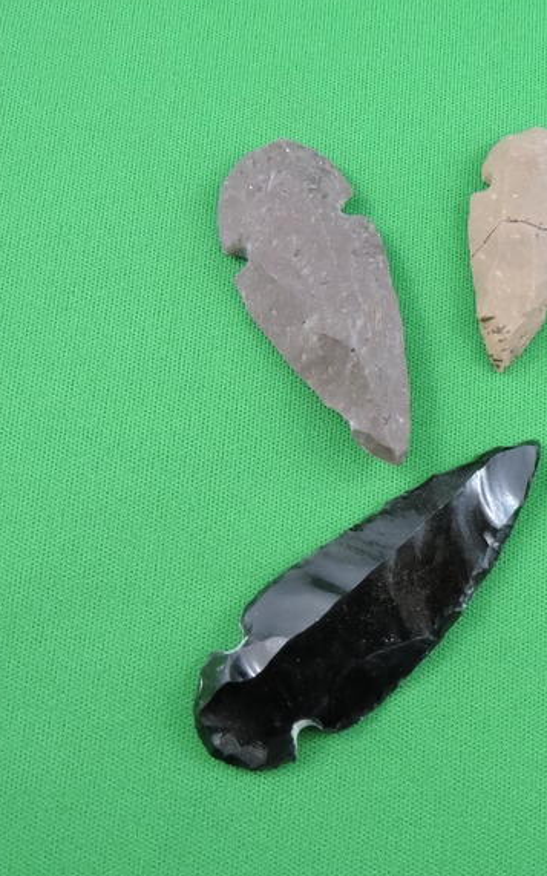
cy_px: 436
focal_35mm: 43
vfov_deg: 46.2
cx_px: 551
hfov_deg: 28.0
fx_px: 1027
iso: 720
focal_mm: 5.4
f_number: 3.5
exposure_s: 1/125
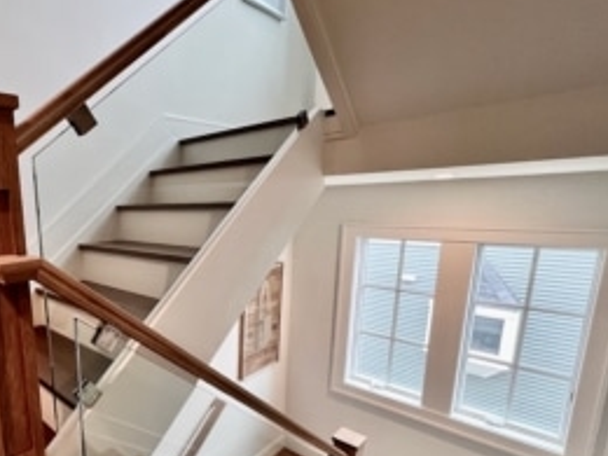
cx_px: 150
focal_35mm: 20
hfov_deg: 75.6
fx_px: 351
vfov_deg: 65.3
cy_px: 276
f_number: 1.8
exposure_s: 1/91
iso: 250
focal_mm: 1.57
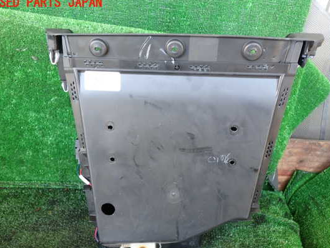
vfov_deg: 41.8
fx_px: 324
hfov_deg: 53.9
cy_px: 136
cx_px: 176
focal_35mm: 34
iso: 200
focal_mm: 5.4
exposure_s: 1/40
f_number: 2.3
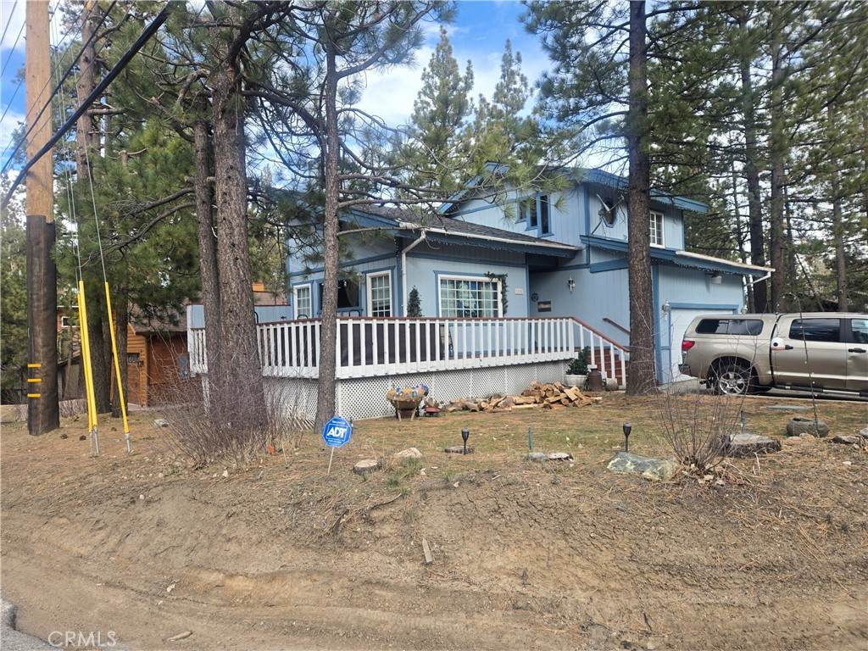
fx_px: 577
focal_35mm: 23
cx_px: 434
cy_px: 326
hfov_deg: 73.9
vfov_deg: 58.9
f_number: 1.8
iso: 25
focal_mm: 5.4
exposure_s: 1/432
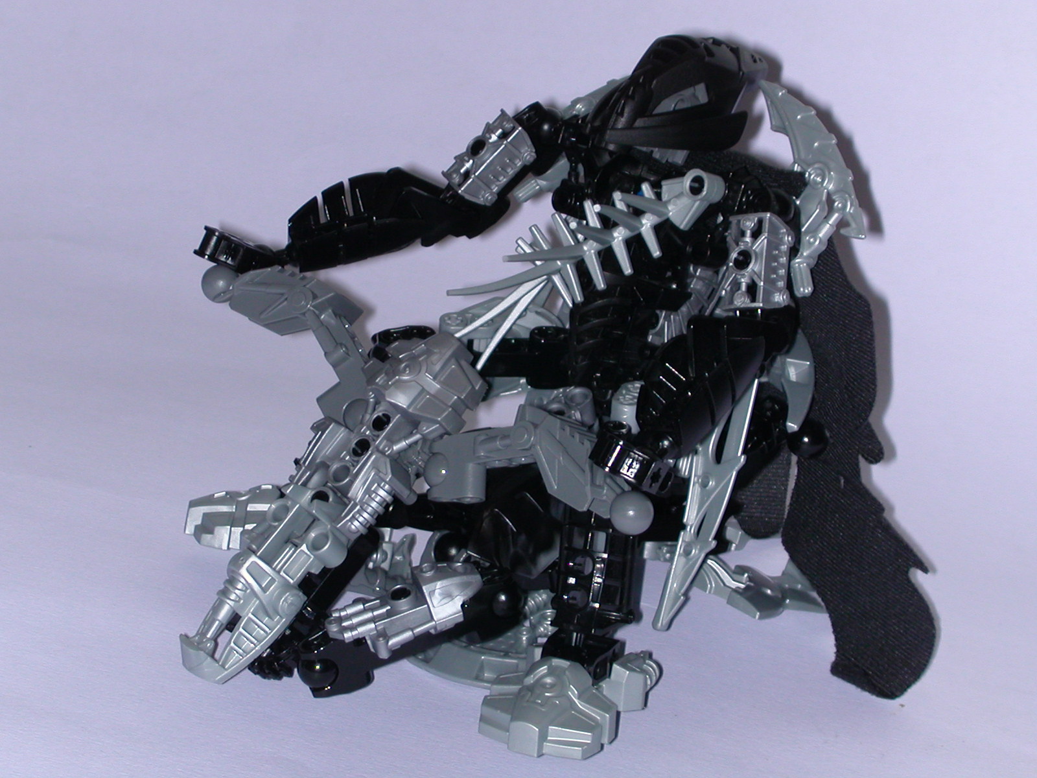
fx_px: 2936
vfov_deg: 15.1
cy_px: 389
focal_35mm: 98
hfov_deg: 20.0
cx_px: 518
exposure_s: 1/59.9
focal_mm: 14.9
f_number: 4.6
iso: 100
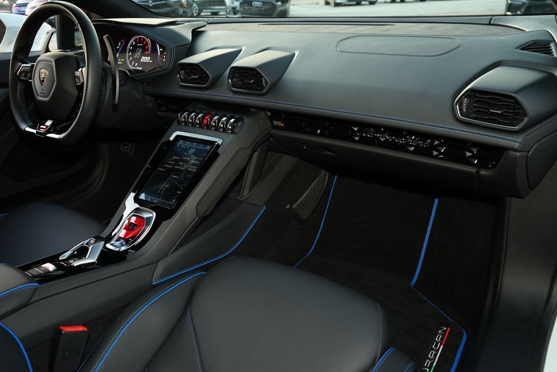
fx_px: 449
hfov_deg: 63.7
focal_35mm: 29
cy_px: 186
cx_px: 278
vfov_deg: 45.0
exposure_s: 1/40
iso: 1600
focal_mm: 29
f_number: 5.6
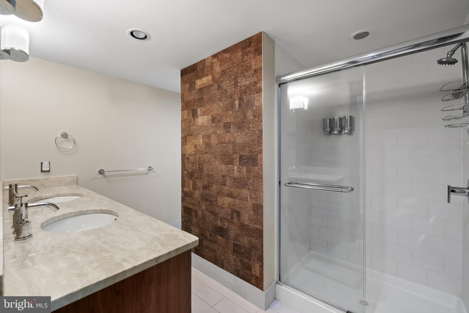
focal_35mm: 15
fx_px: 195
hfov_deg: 100.4
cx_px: 234
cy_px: 156
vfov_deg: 77.3
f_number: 11
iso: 160
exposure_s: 1.3
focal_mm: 10
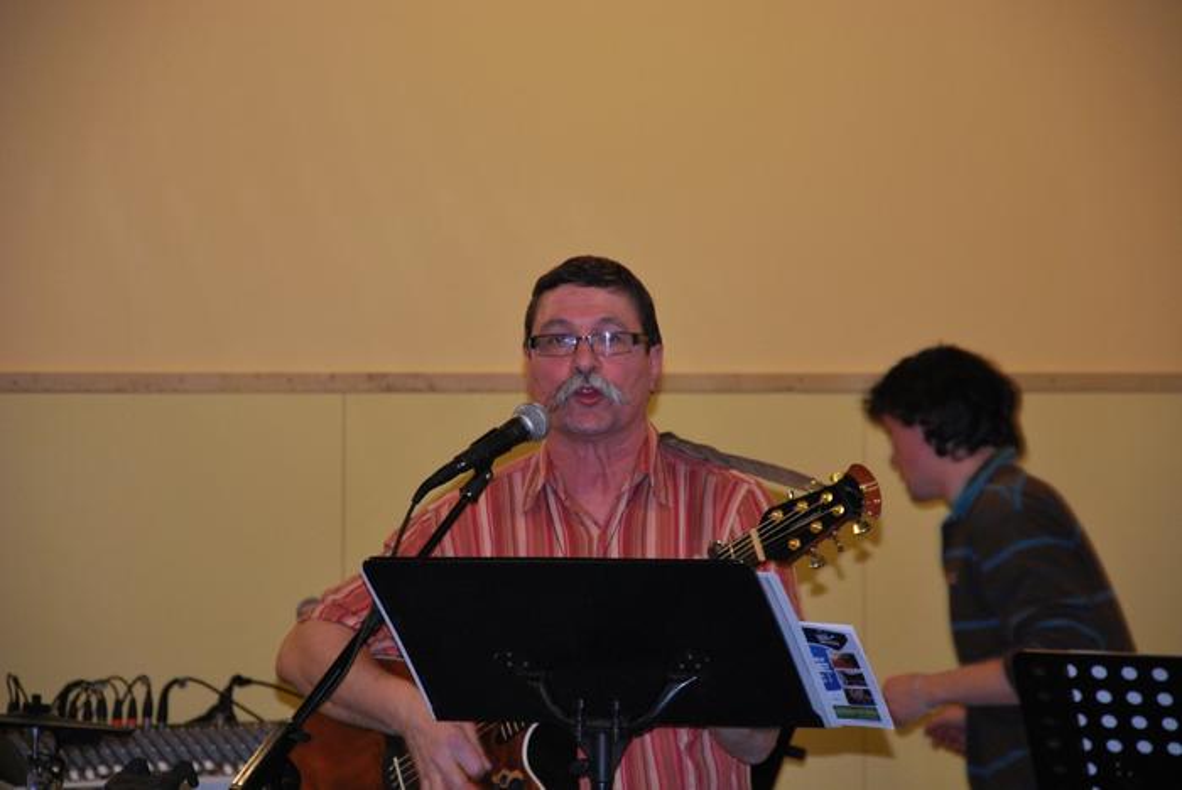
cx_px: 591
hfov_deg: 13.0
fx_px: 5175
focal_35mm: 158
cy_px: 395
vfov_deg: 8.7
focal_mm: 105
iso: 500
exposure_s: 1/60
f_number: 5.6
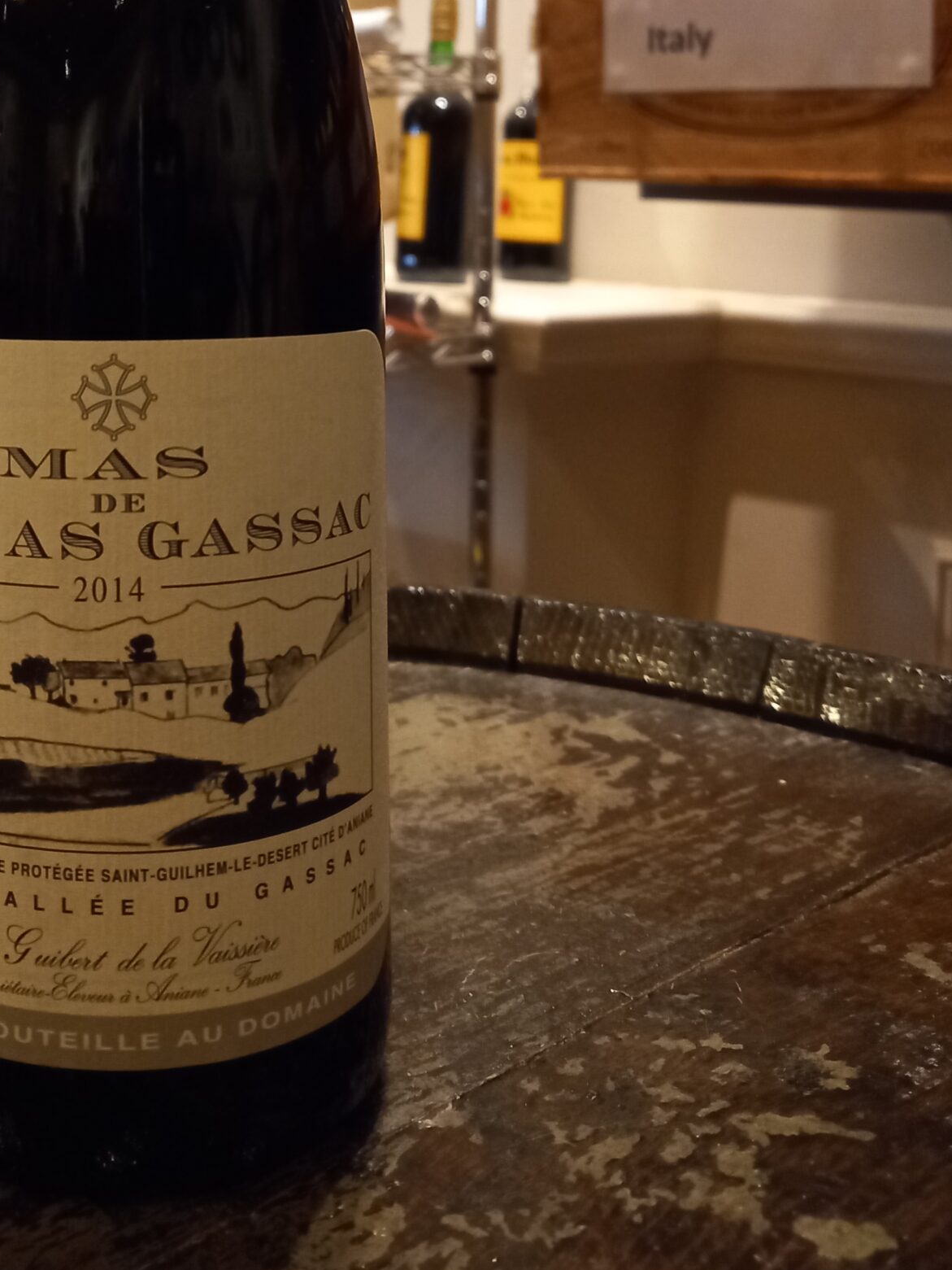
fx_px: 1503
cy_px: 247
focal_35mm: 41
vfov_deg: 43.5
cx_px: 221
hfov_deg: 34.3
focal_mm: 4.6
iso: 640
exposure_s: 1/20
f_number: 2
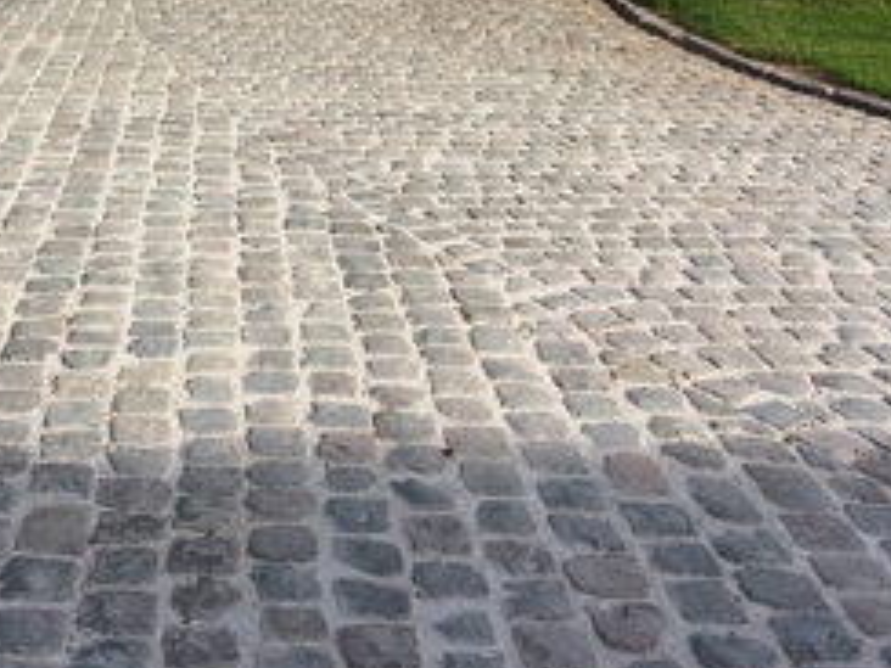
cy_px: 66
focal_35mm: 57
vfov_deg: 24.9
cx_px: 234
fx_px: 1467
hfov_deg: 33.2
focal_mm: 4.15
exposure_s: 1/933
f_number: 2.2
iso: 32
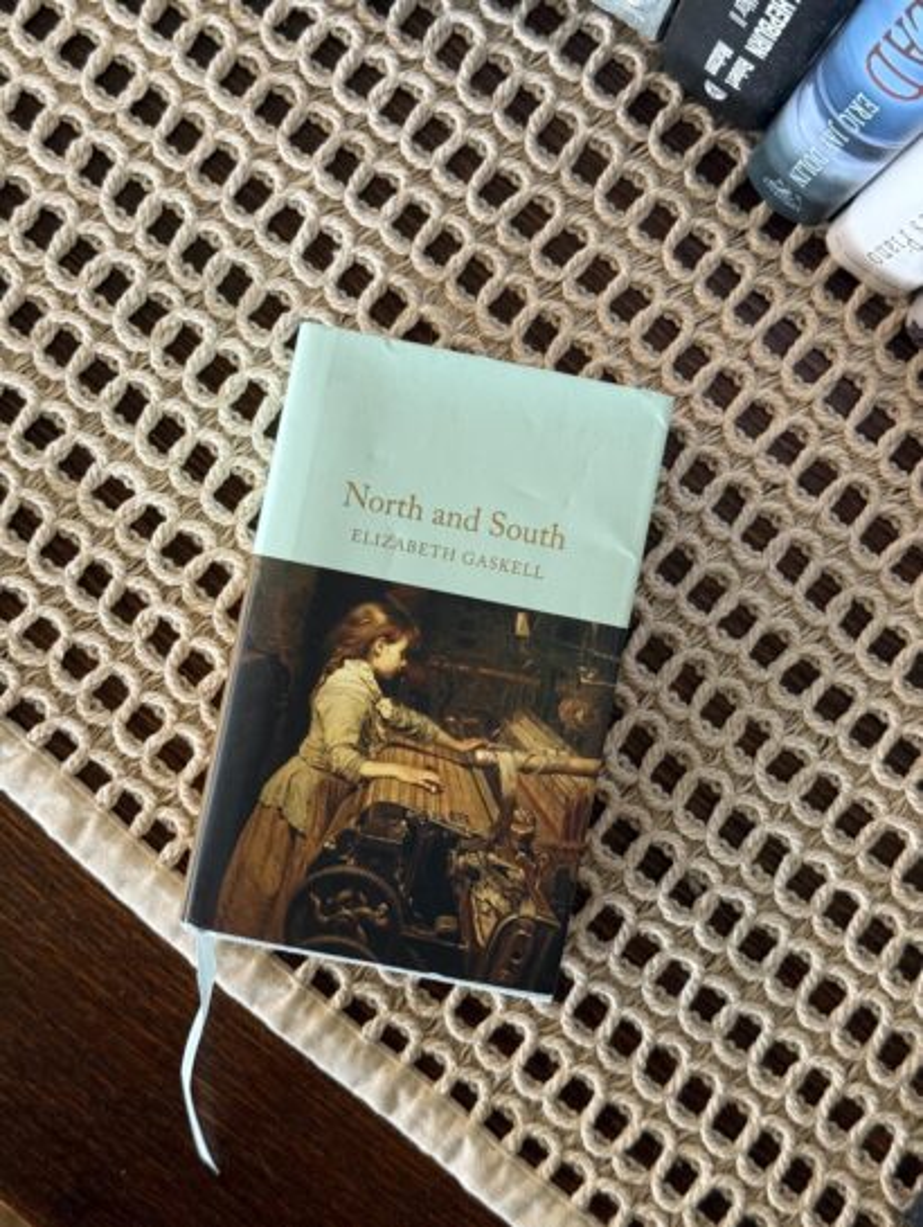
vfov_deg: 39.6
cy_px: 614
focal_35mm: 48
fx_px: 1703
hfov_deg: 30.3
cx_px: 462
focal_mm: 6.76
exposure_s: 1/60
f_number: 1.78
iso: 250
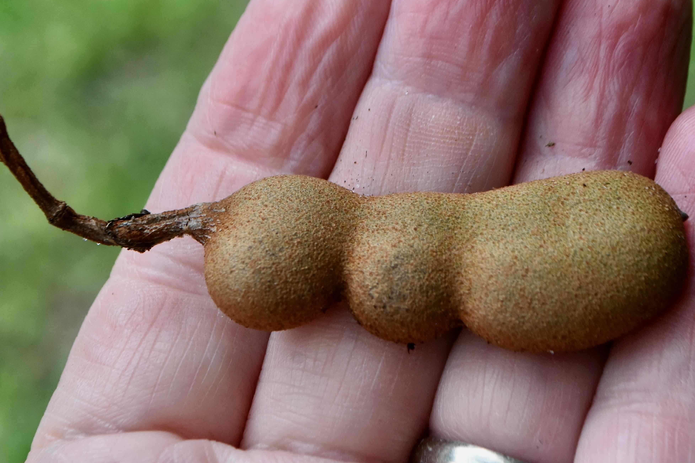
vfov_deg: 16.0
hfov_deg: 23.8
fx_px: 1651
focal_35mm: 86
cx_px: 349
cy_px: 224
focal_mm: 55
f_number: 9
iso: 1250
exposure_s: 1/320
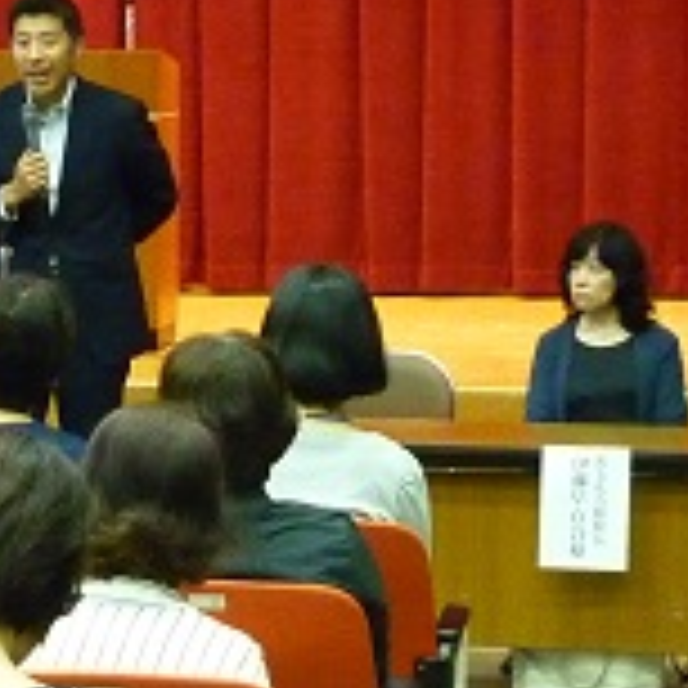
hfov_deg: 12.0
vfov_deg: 12.0
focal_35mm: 145
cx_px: 61
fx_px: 3261
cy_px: 227
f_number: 3
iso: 800
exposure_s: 1/20
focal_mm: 6.4
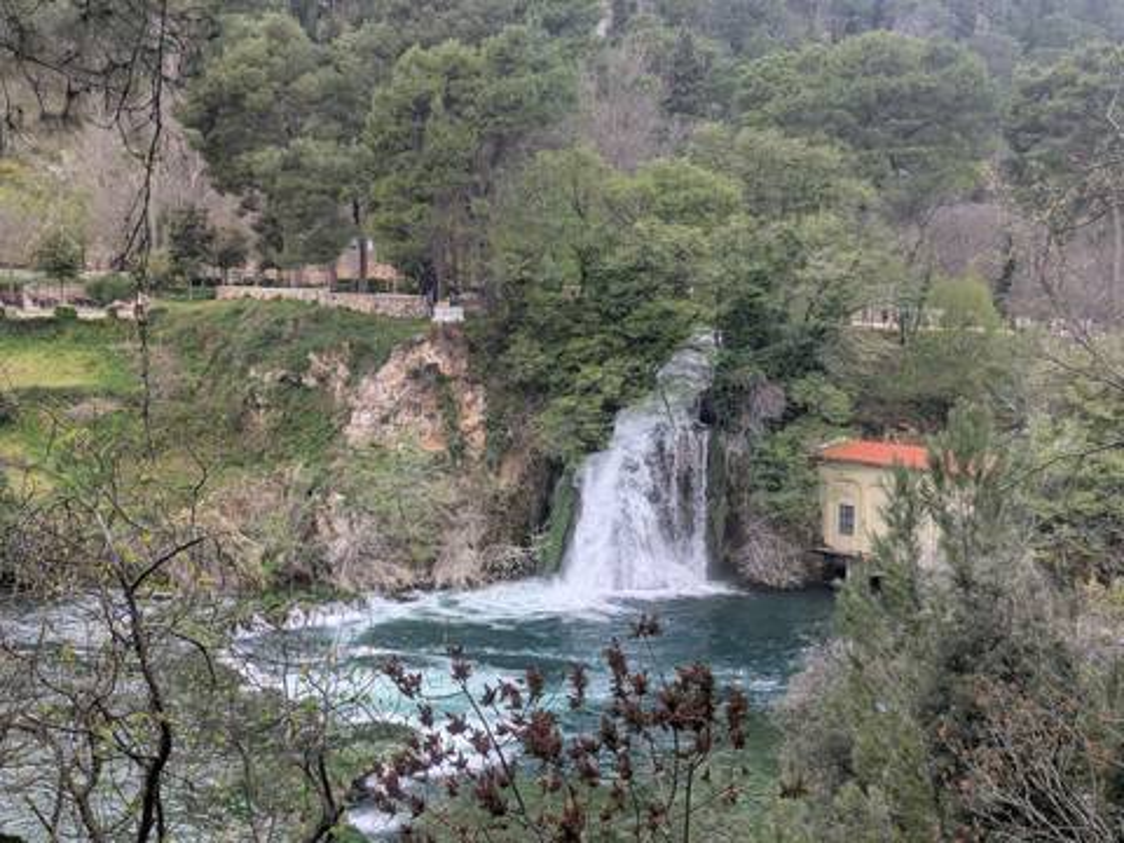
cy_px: 422
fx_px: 1559
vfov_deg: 30.3
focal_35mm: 48
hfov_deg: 39.7
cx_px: 562
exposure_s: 1/612
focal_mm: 6.81
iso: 47
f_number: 1.85
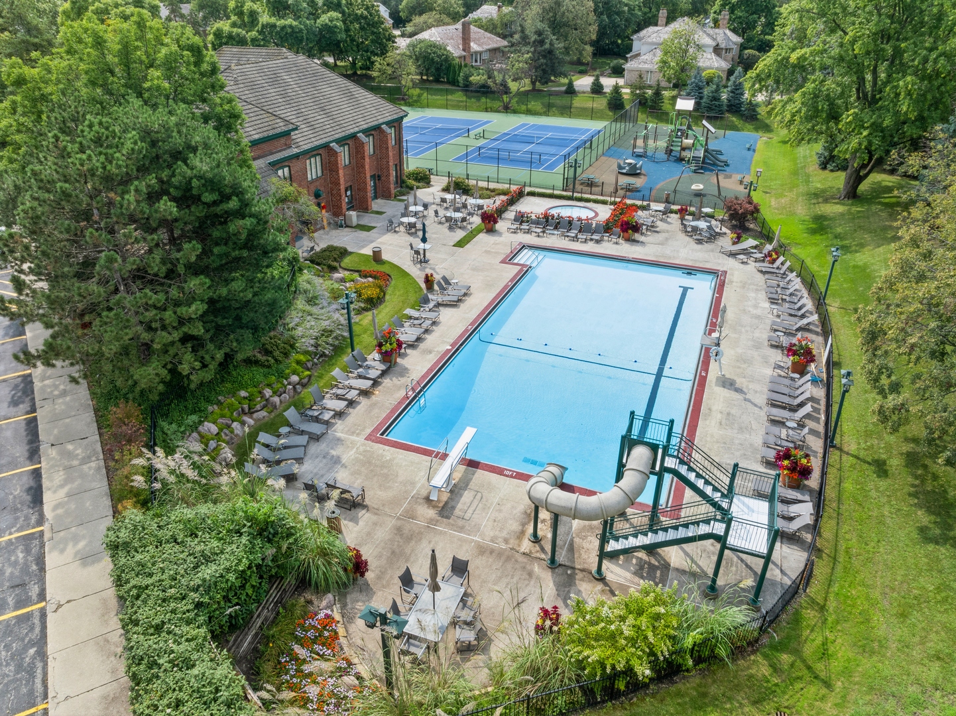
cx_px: 478
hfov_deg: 71.6
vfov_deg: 56.8
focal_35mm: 24
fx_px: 662
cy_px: 358
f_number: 11
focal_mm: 12.29
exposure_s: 1/100
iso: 100
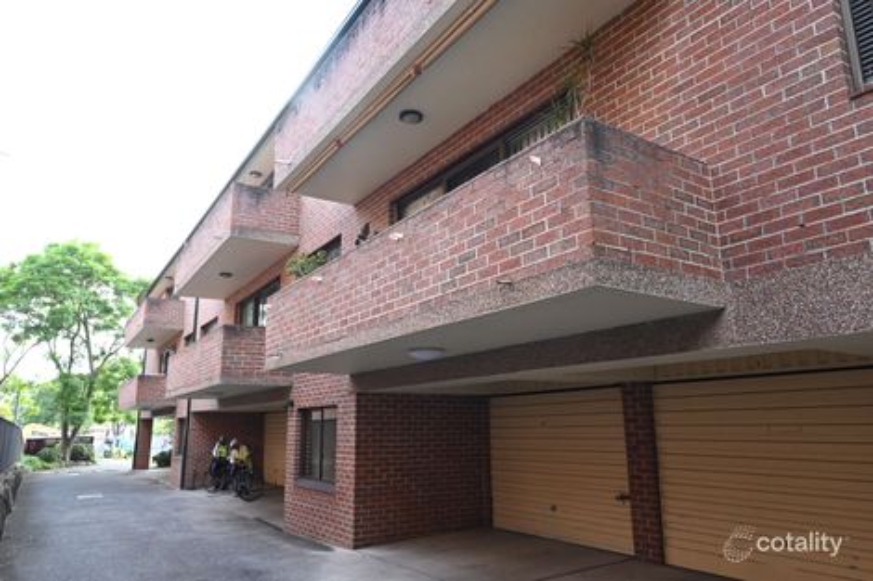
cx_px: 436
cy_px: 290
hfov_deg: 73.8
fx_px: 582
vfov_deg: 53.1
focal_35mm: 24
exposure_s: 1/250
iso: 3200
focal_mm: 24
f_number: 8
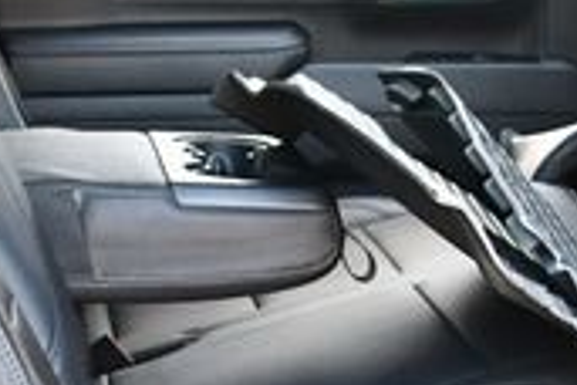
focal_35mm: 135
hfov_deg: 15.0
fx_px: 2164
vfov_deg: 10.0
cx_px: 540
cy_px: 422
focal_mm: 18
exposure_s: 1/125
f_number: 3.5
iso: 1100
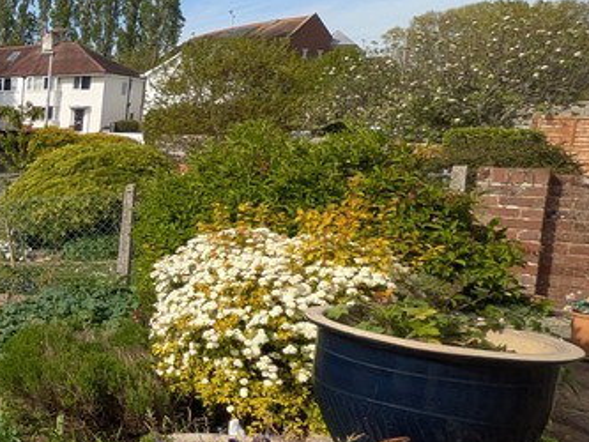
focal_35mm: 43
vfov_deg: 33.6
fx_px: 732
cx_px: -310
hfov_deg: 27.9
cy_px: 211
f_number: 2.2
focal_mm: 1.83
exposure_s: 1/1481
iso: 49
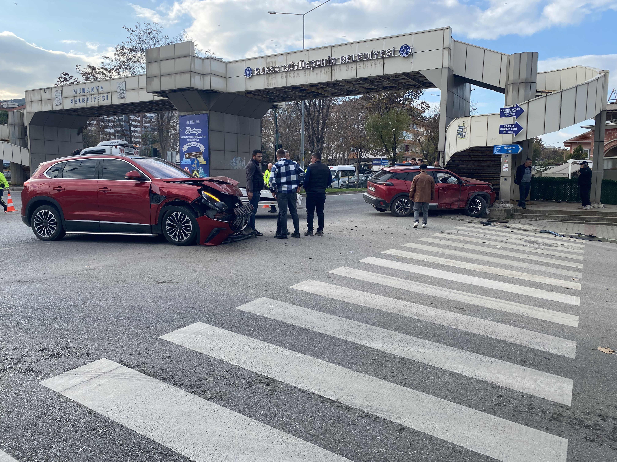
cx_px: 308
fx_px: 463
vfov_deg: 53.1
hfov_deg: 67.3
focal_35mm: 26
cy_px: 231
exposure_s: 1/827
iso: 32
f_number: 1.8
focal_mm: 4.25
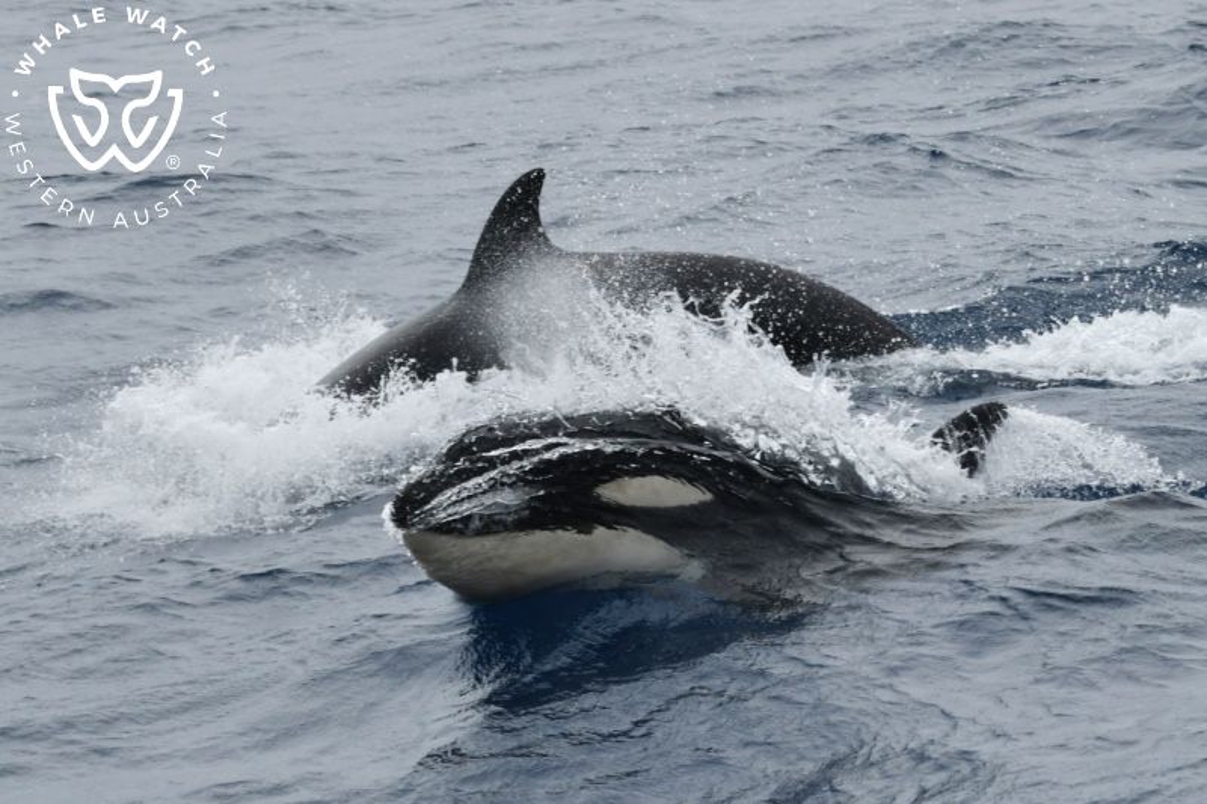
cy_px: 402
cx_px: 604
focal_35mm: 145
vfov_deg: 9.5
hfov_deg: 14.2
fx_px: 4860
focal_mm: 145
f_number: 5.6
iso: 720
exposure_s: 1/8000
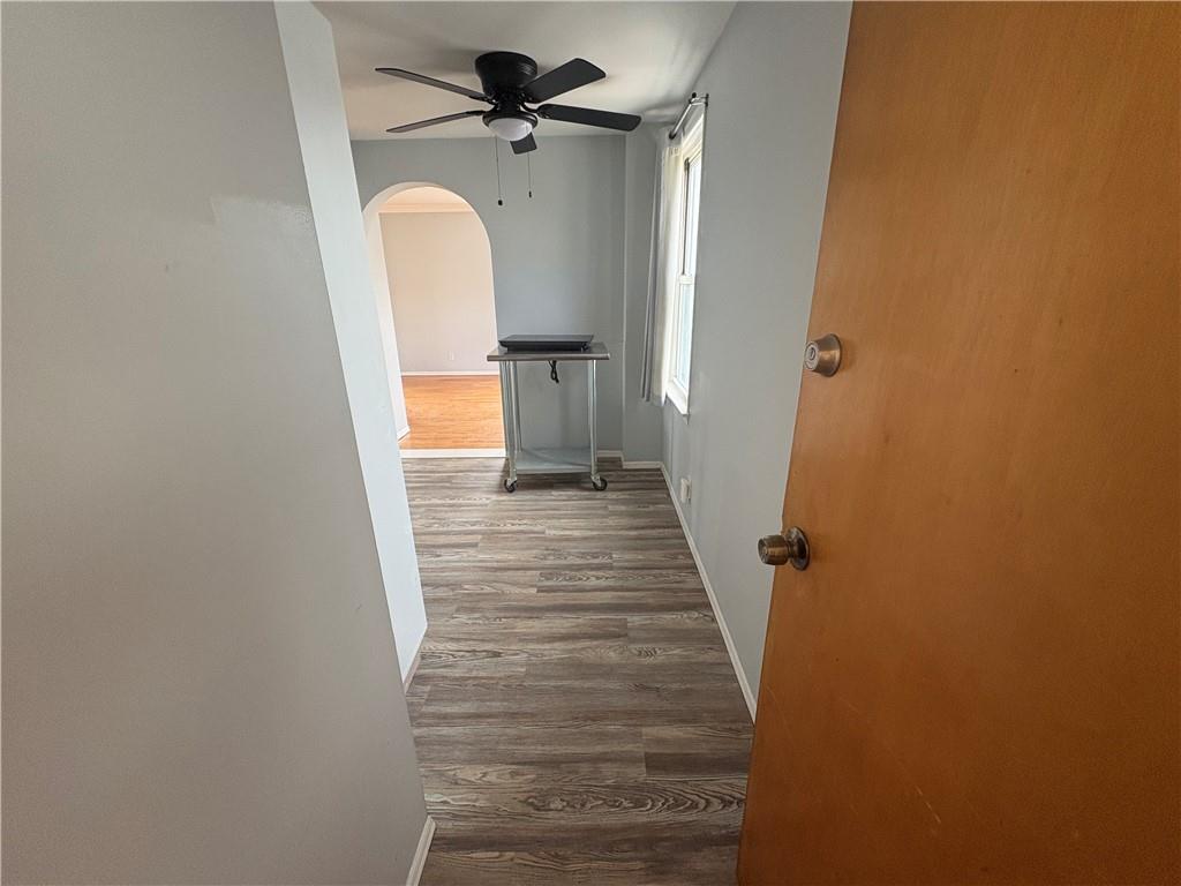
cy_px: 443
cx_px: 590
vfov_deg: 85.7
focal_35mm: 14
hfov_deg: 102.1
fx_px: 478
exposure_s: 1/95
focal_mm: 2.22
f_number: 2.2
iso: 200
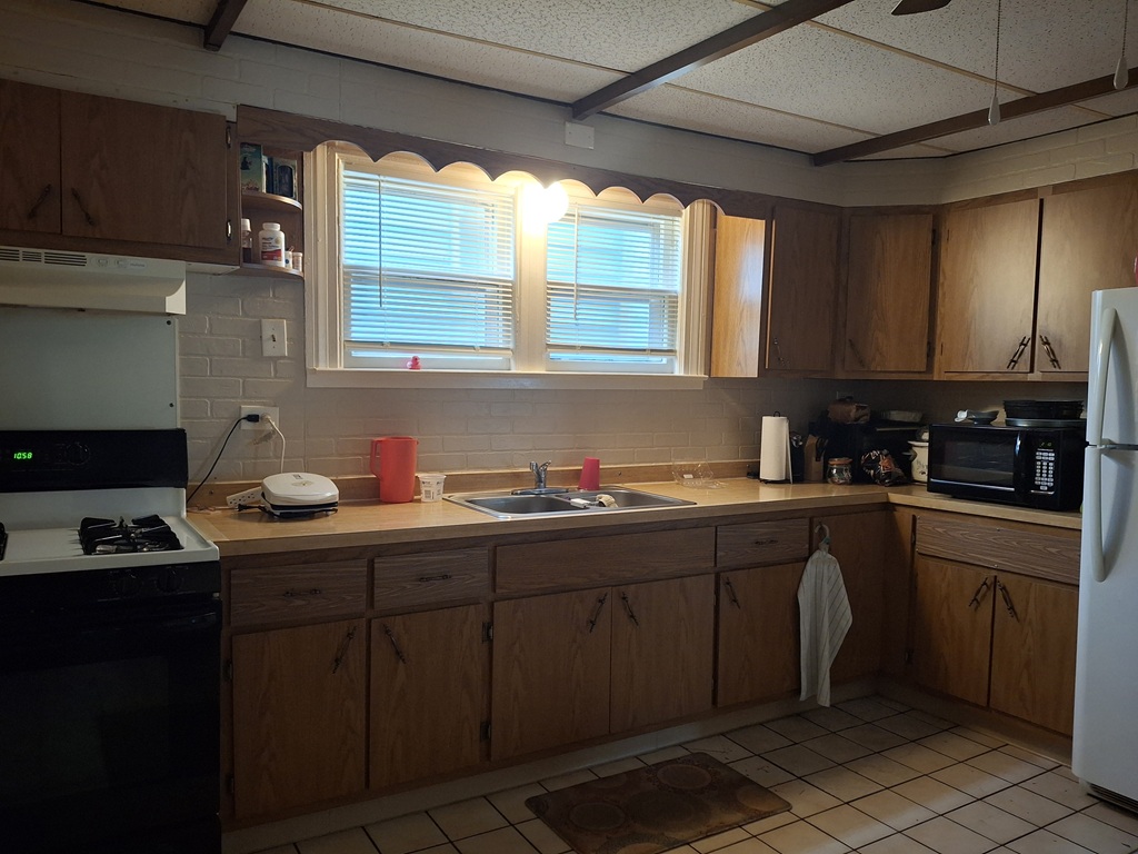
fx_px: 822
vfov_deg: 54.9
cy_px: 427
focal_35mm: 25
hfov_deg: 69.4
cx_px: 569
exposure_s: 1/40
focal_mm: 4.69
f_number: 1.8
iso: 250
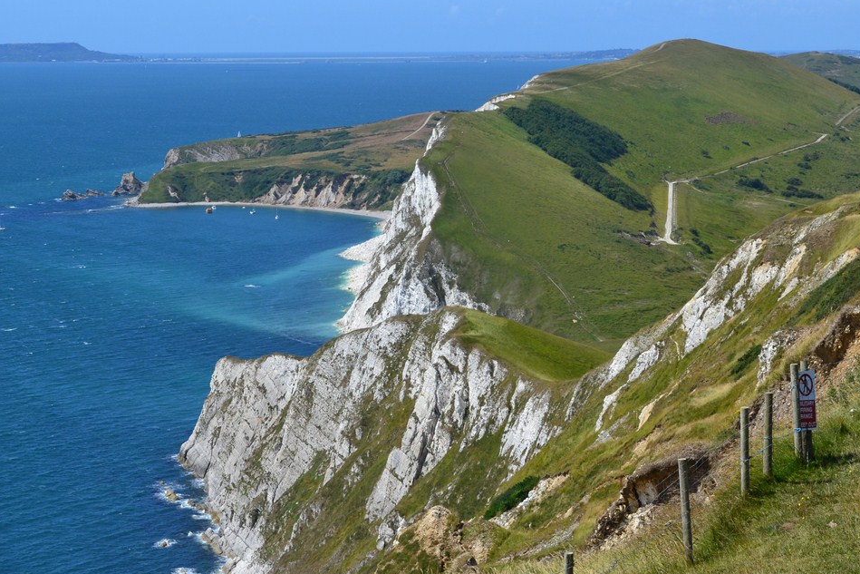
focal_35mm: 91
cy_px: 312
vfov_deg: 15.0
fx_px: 2174
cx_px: 412
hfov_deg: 22.4
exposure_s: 1/500
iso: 320
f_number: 11
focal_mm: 48
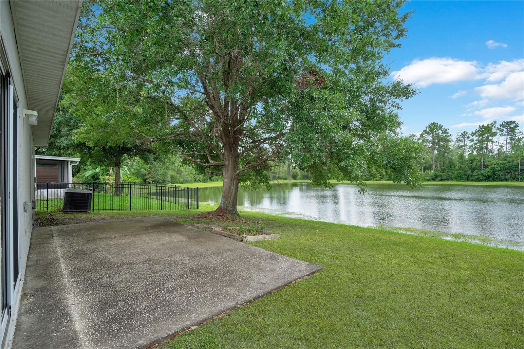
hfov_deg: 96.7
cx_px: 262
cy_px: 174
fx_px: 233
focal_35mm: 16
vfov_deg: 73.7
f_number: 6.3
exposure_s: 1/160
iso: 100
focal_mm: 16
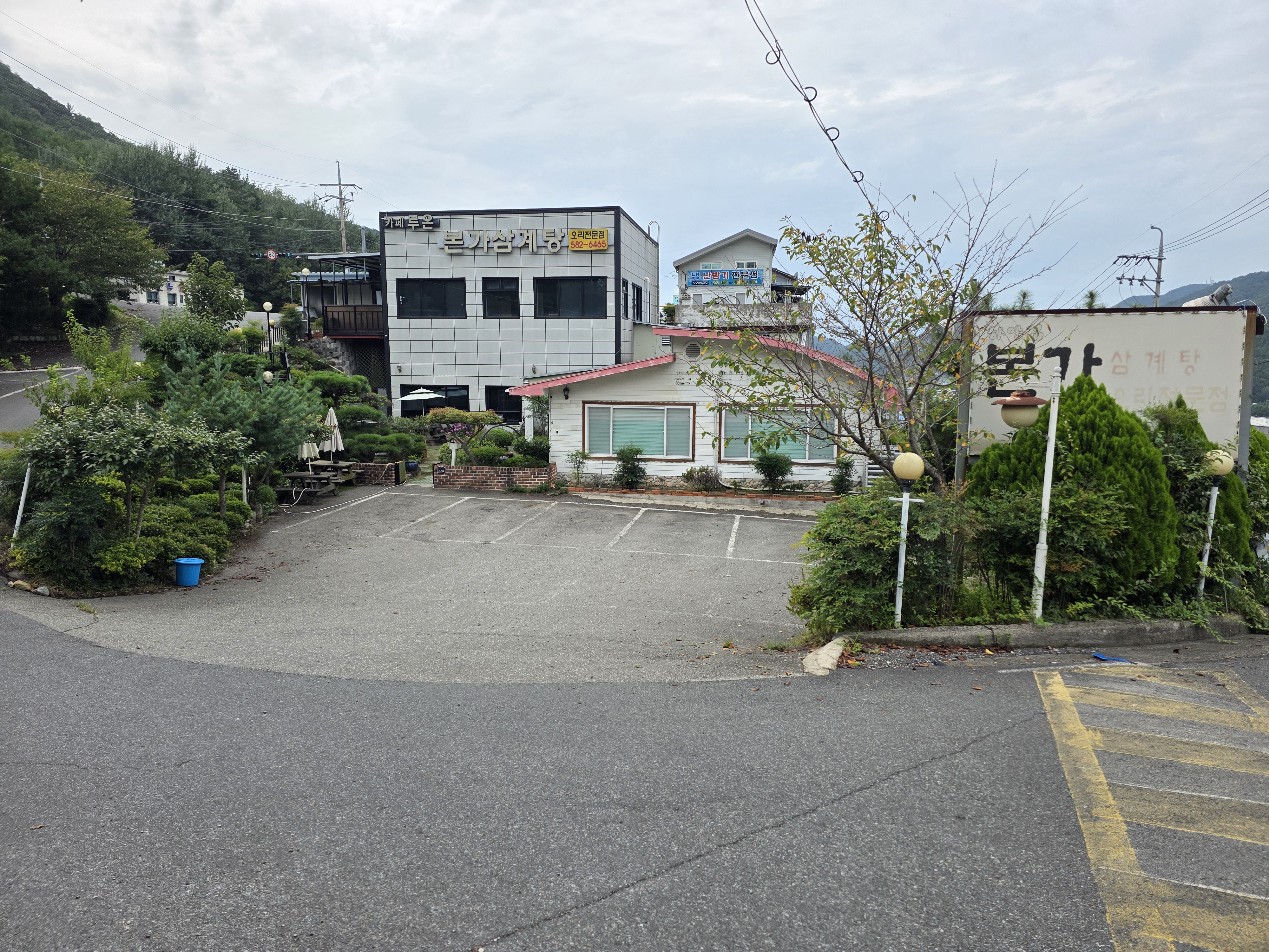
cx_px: 634
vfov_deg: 58.9
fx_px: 843
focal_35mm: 23
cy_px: 476
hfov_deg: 73.9
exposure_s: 1/4333
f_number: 1.7
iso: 80
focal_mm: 6.3
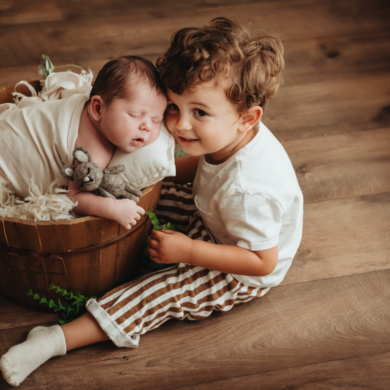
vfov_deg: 29.1
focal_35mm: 59
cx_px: 121
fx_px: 752
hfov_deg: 28.8
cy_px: 195
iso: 400
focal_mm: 46
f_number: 4
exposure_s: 1/160
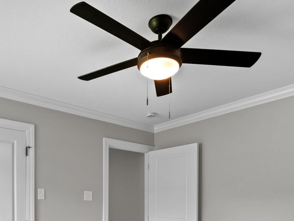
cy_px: 202
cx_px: 107
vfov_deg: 42.6
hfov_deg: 59.1
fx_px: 255
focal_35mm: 30
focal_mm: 10
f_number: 8
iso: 800
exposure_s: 1/5
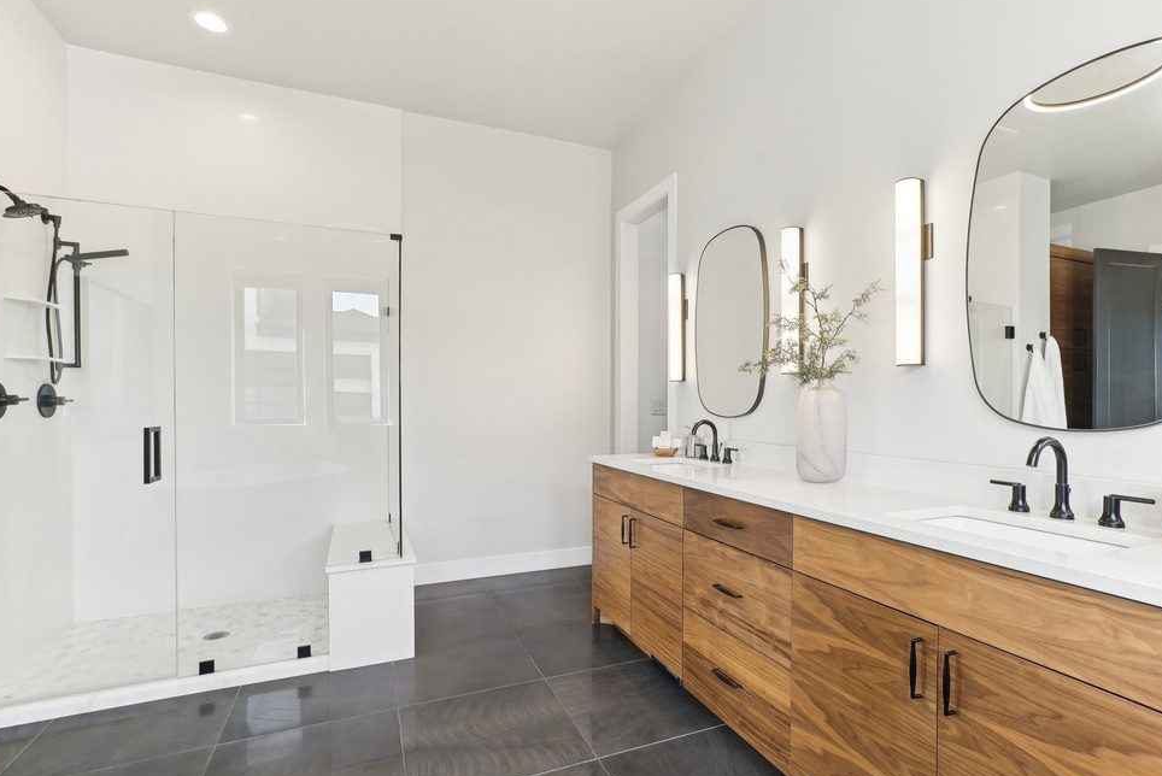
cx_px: 601
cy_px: 394
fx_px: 549
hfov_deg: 93.2
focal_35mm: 17
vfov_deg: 70.5
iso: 400
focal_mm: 16
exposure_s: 1/40
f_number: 9
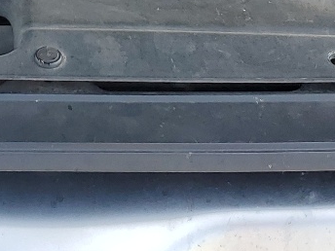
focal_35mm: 121
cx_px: 12
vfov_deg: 11.6
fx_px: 1171
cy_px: -144
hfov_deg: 16.0
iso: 50
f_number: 1.5
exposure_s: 1/833
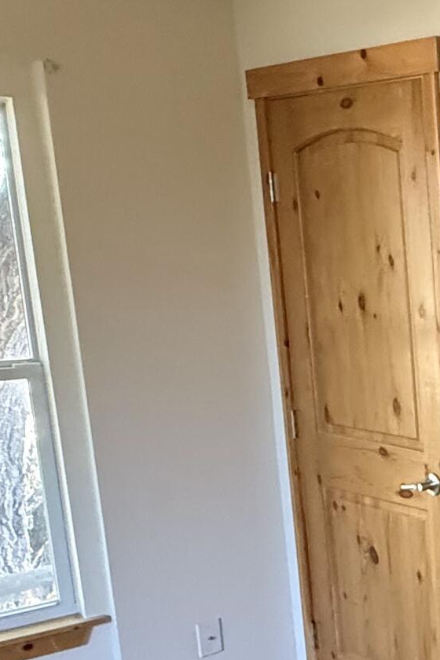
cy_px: 417
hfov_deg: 19.4
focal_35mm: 52
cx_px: 793
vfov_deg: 37.9
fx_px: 953
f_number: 2.2
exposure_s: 1/60
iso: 640
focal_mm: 2.22
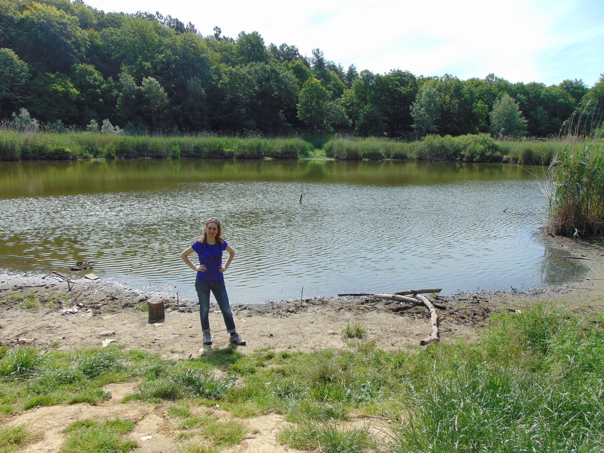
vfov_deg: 54.9
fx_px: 436
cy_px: 226
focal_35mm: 25
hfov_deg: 69.4
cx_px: 302
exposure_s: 1/160
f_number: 7.7
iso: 80
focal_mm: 4.5
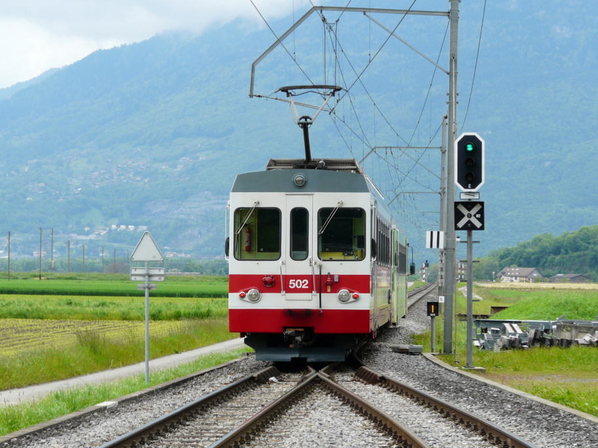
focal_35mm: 119
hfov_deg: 16.6
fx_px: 2056
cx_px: 296
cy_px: 233
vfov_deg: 12.5
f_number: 5
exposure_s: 1/200
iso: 100
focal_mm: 18
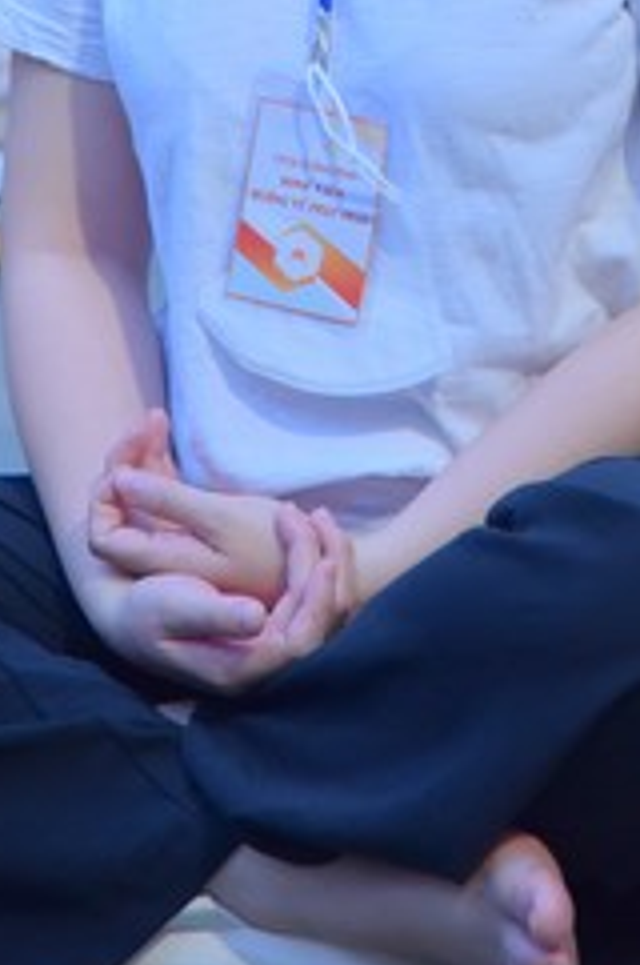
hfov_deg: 4.2
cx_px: 262
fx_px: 8664
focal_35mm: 324
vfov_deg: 6.3
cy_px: -248
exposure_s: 1/100
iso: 1600
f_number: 4
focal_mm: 120
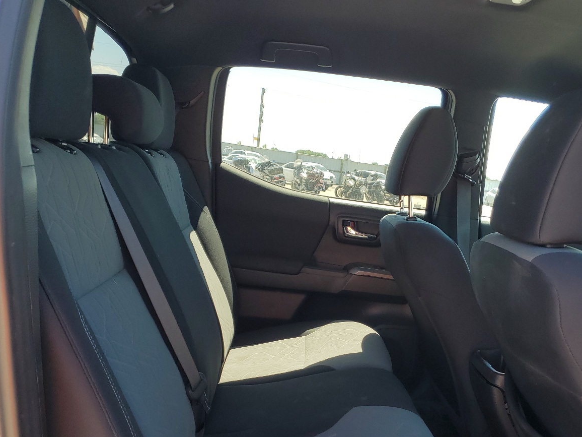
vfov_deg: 39.1
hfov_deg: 50.9
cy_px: 301
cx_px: 361
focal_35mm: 36
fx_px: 605
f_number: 1.5
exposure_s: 1/385
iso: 50
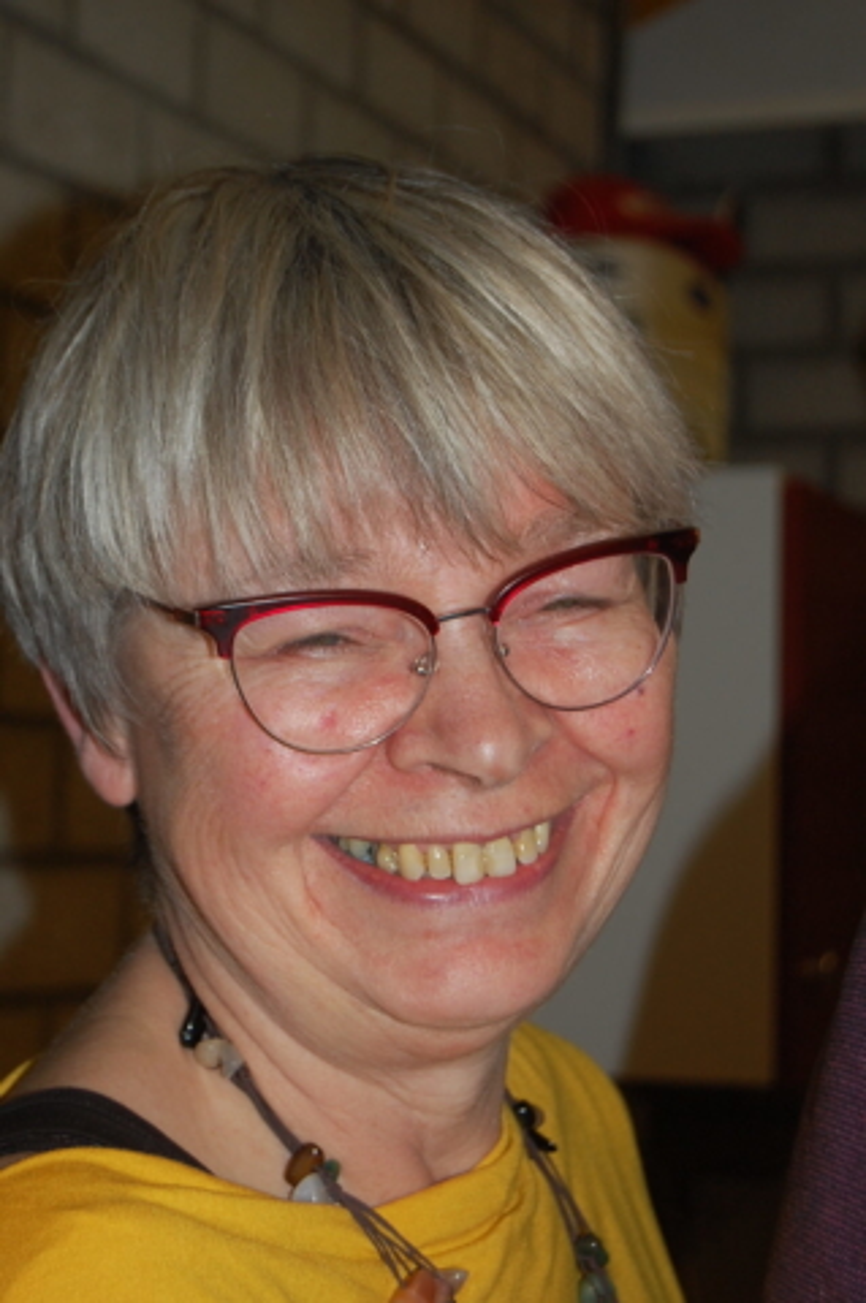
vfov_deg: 24.6
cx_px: 433
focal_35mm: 82
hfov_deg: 16.5
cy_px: 652
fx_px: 2983
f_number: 5.6
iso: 400
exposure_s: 1/60
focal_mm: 55
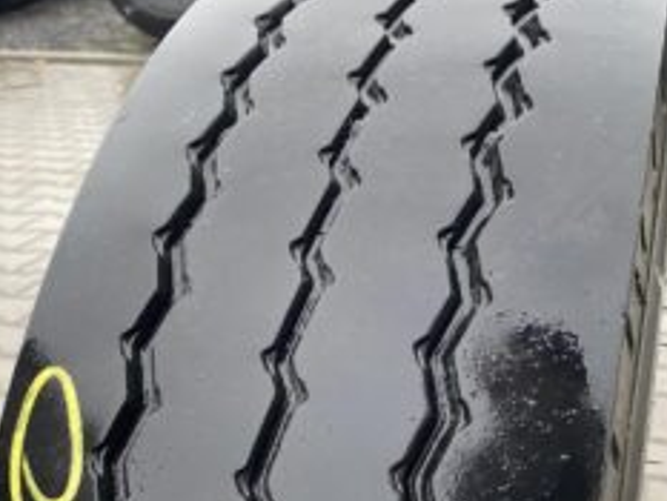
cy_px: 359
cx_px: 375
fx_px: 925
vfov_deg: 29.9
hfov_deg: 39.6
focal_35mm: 48
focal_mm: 4.25
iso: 64
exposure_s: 1/121
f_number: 1.8
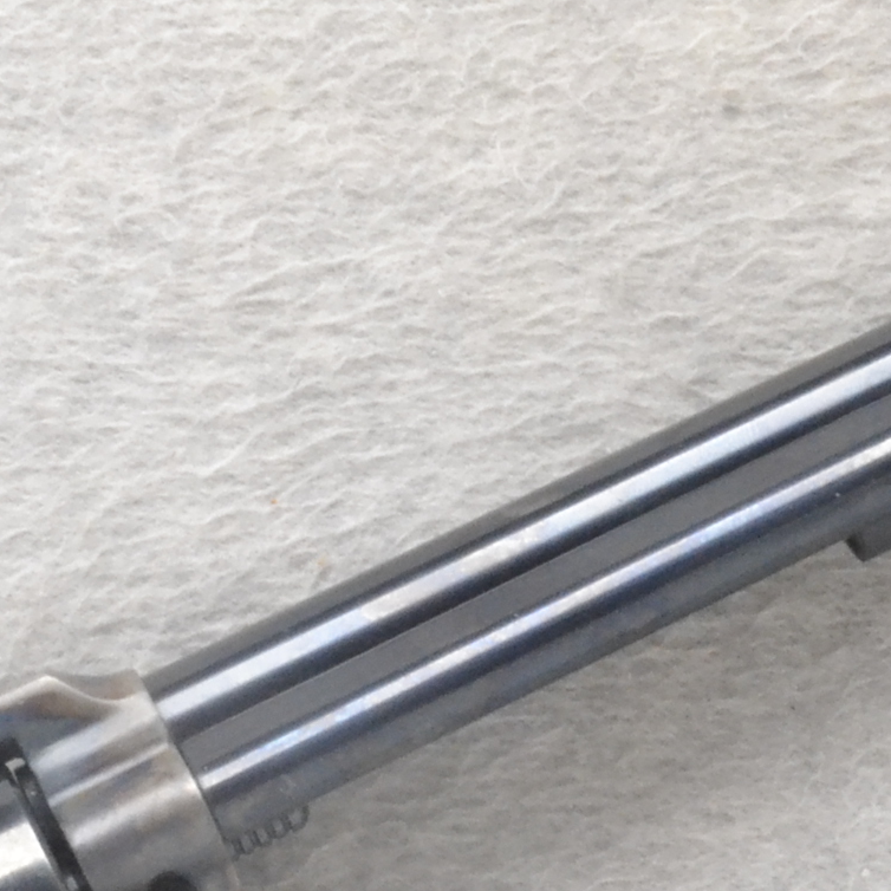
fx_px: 5446
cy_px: 1010
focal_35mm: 187
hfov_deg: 9.4
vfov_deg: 9.3
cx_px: 343
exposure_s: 1/60
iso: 3200
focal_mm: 32
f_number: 20
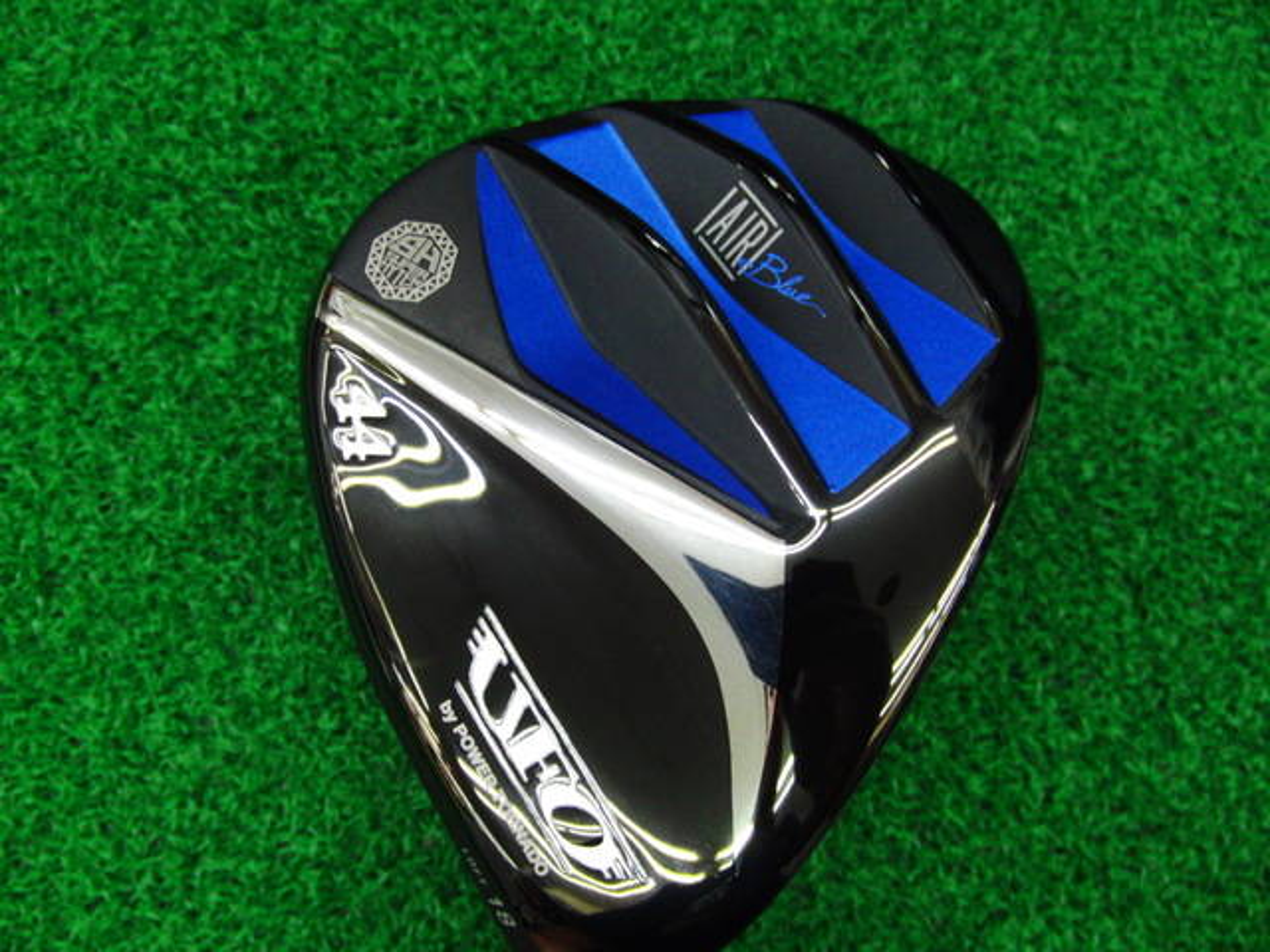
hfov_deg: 50.1
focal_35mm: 37
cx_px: 635
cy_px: 476
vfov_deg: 38.7
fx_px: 1357
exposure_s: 1/50
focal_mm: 6.42
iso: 400
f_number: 3.6
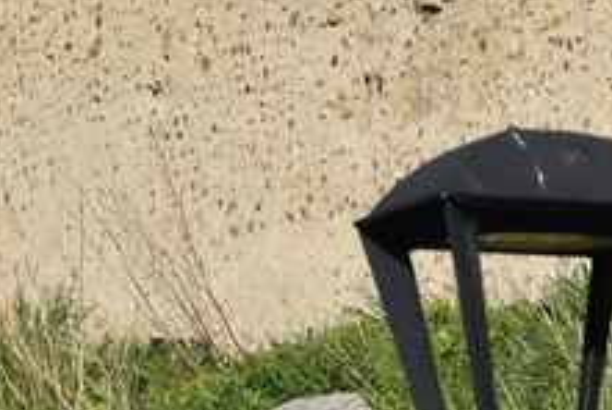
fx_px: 9891
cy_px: -241
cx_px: 66
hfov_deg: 3.5
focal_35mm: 581
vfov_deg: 2.4
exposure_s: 1/400
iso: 200
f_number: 10
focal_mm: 95
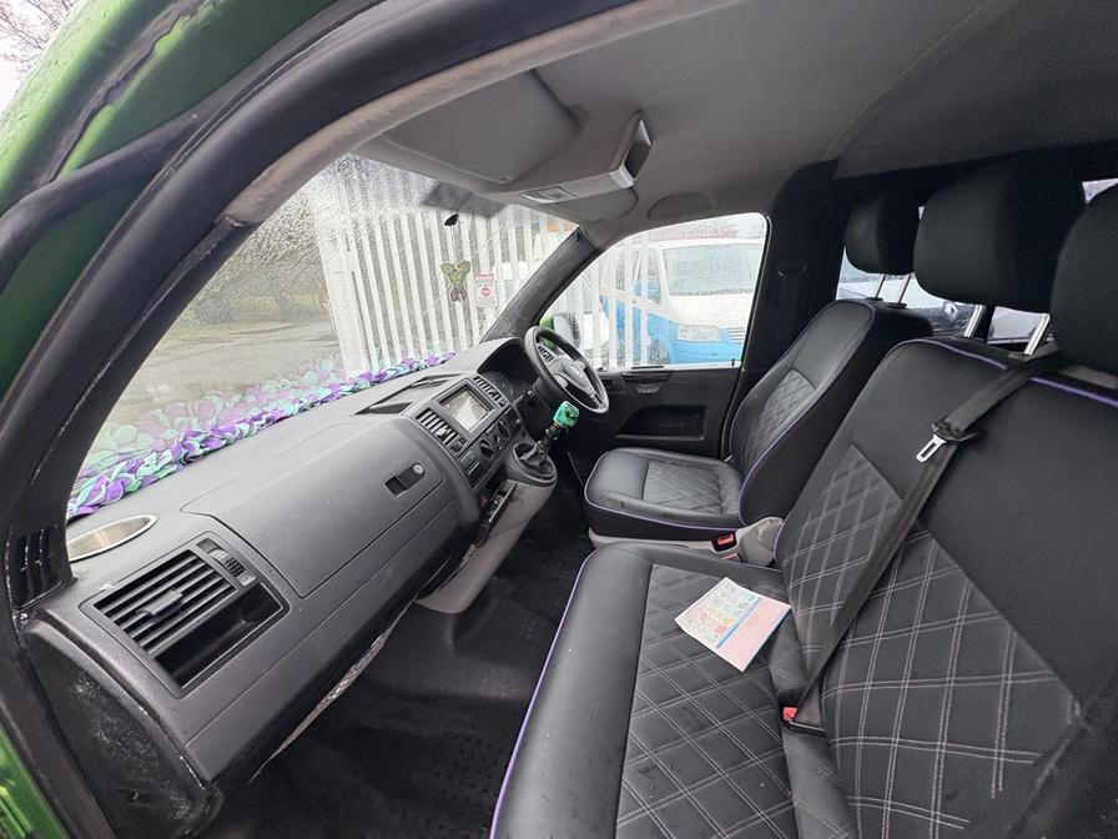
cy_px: 420
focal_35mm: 14
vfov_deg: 85.7
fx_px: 452
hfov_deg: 102.1
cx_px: 559
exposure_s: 1/86
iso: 250
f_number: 2.2
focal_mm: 2.22
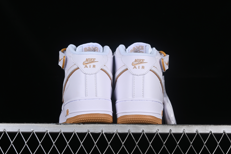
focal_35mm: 76
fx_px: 488
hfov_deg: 26.6
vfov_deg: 18.0
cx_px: 115
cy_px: 77
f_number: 9
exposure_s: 1/100
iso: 160
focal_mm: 50
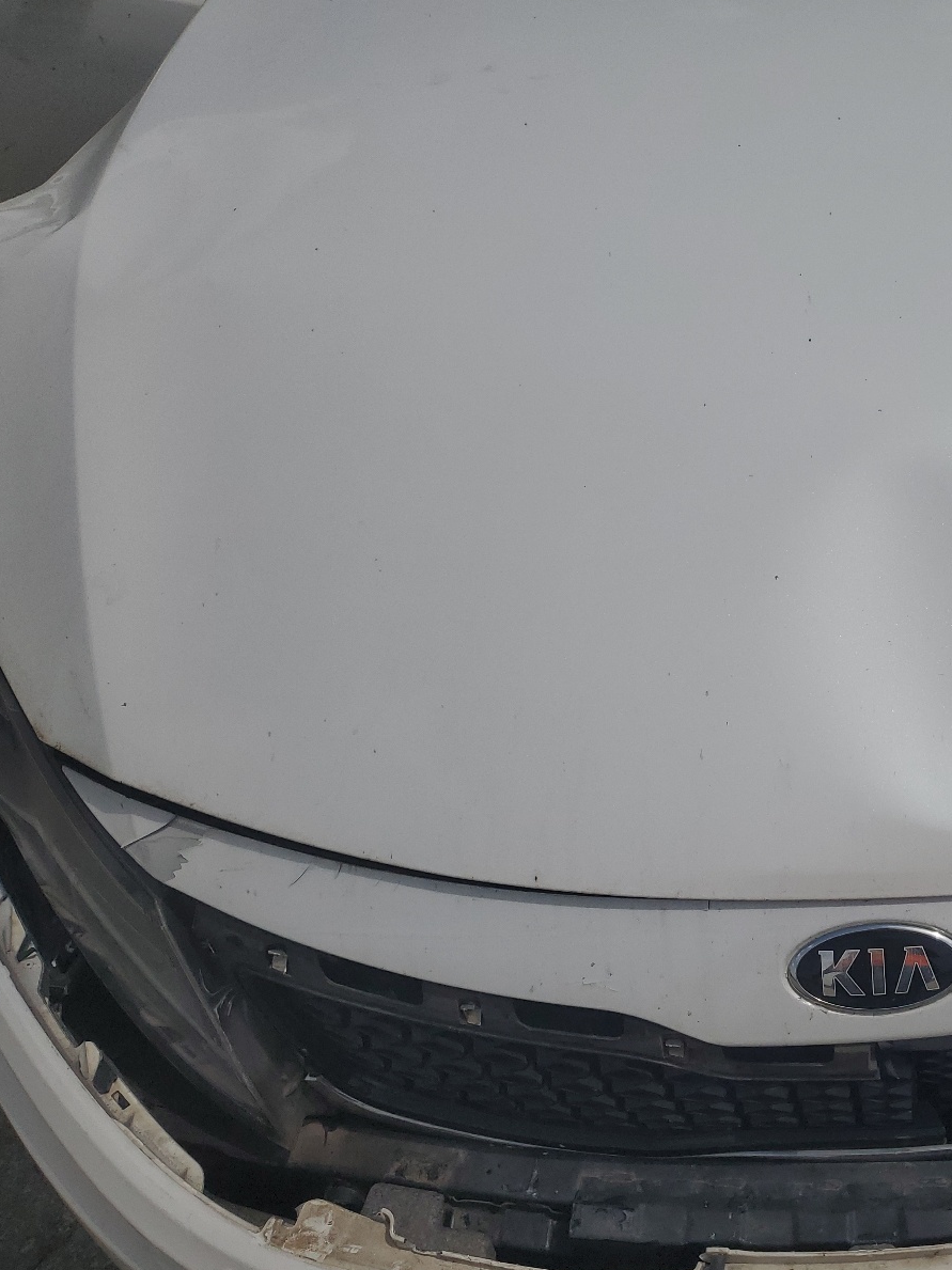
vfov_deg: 52.6
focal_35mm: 35
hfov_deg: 38.0
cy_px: 640
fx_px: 1284
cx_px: 852
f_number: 1.5
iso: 50
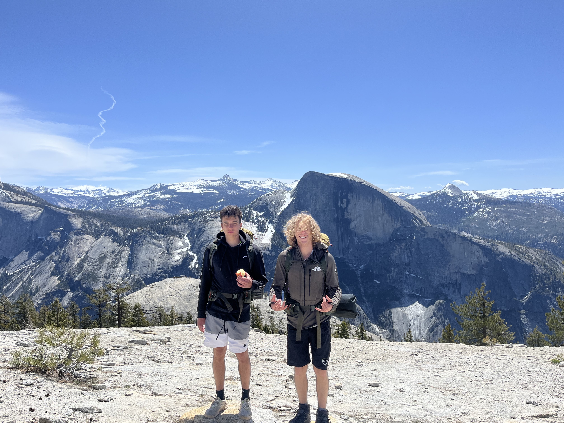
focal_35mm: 26
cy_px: 212
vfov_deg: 53.1
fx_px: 424
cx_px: 282
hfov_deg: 67.3
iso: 50
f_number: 1.6
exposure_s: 1/5556
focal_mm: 5.1
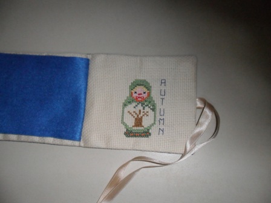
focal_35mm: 27
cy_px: 102
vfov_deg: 51.4
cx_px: 136
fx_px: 211
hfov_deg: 65.3
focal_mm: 4.9
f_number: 3.5
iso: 400
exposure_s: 1/45
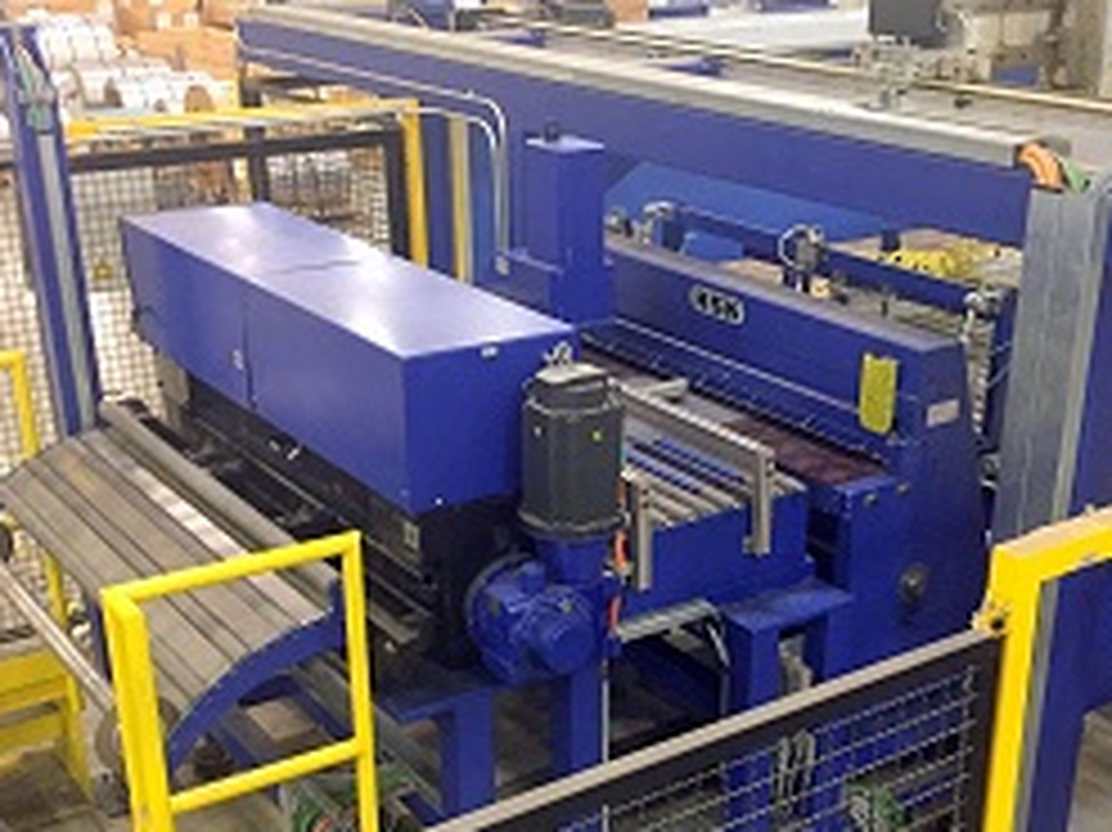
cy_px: 594
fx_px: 1509
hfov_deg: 40.4
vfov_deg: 30.5
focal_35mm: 47
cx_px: 635
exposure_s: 1/20
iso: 250
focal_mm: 4.15
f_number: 2.2
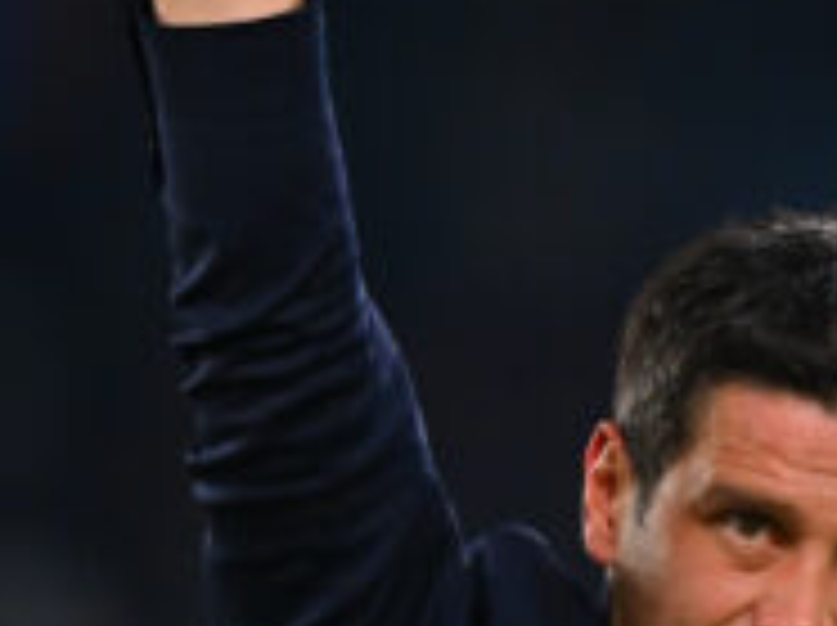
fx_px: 51146
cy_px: 642
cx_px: 824
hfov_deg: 0.9
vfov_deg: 0.7
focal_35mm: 2118
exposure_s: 1/1600
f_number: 2.8
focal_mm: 400
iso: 2000
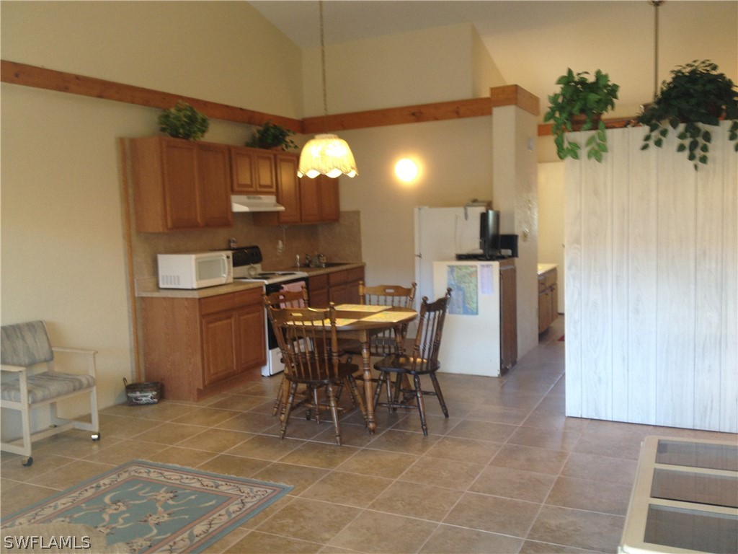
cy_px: 277
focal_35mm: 35
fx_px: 746
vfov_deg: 40.7
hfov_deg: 52.6
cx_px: 369
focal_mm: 4.28
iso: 100
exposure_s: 1/20
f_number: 2.4
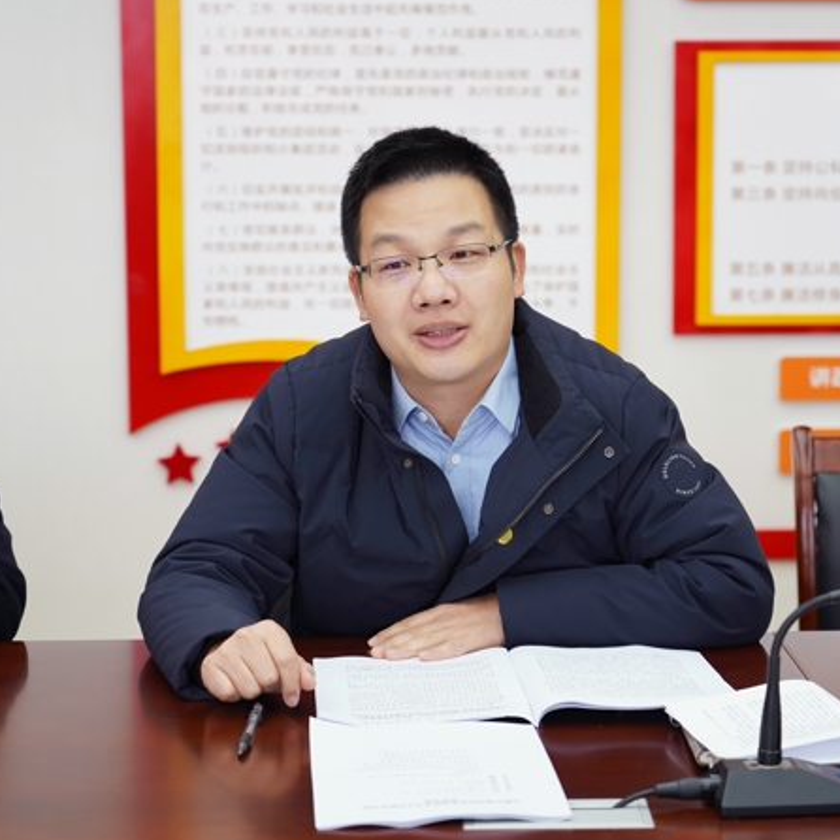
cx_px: 477
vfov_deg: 19.7
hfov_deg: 19.7
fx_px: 2416
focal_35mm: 88
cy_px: 421
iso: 1000
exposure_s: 1/250
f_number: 4
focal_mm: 68
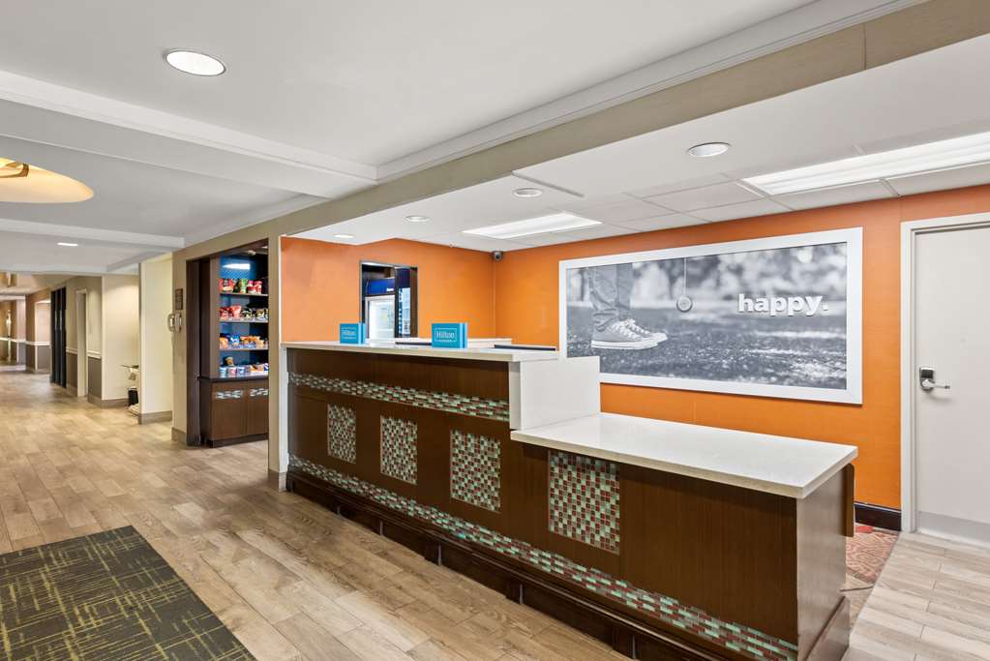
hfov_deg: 86.9
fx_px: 523
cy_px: 330
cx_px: 495
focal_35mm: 19
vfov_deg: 64.6
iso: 250
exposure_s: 1/1.25
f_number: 11
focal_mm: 19
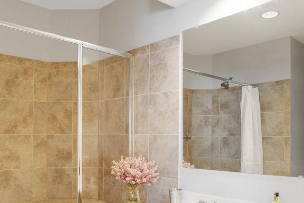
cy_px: 125
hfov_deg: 57.2
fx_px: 279
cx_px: 164
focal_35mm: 33
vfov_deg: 39.7
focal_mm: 16
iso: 1250
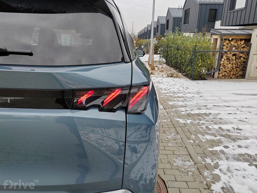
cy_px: 96
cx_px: 128
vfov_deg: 51.4
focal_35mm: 27
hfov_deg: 65.3
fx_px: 200
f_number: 1.9
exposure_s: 1/420
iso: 100
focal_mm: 5.52
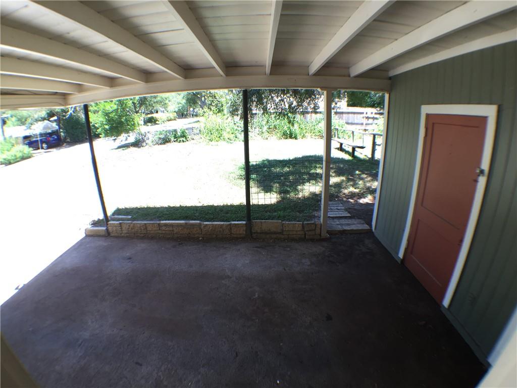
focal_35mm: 29
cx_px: 258
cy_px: 194
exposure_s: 1/120
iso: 32
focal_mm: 4.15
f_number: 2.2
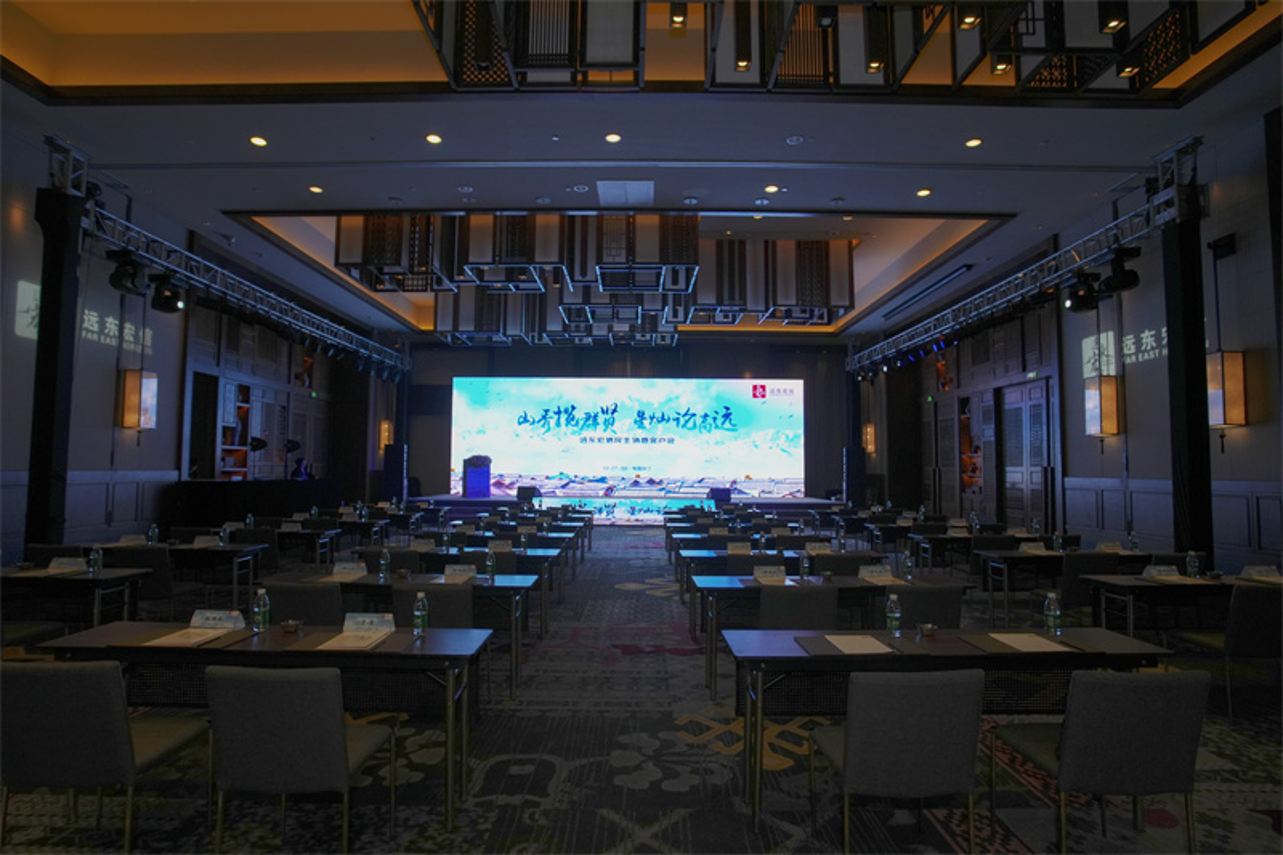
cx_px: 642
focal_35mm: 19
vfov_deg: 64.5
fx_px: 677
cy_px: 428
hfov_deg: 86.9
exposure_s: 1/100
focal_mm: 19
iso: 1000
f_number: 7.1
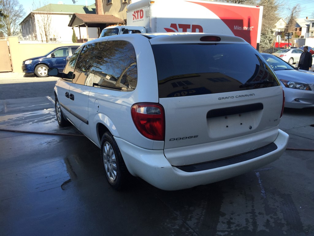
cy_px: 118
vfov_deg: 48.2
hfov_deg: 61.7
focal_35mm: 29
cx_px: 157
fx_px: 263
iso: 32
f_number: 2.2
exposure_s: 1/590
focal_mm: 4.15
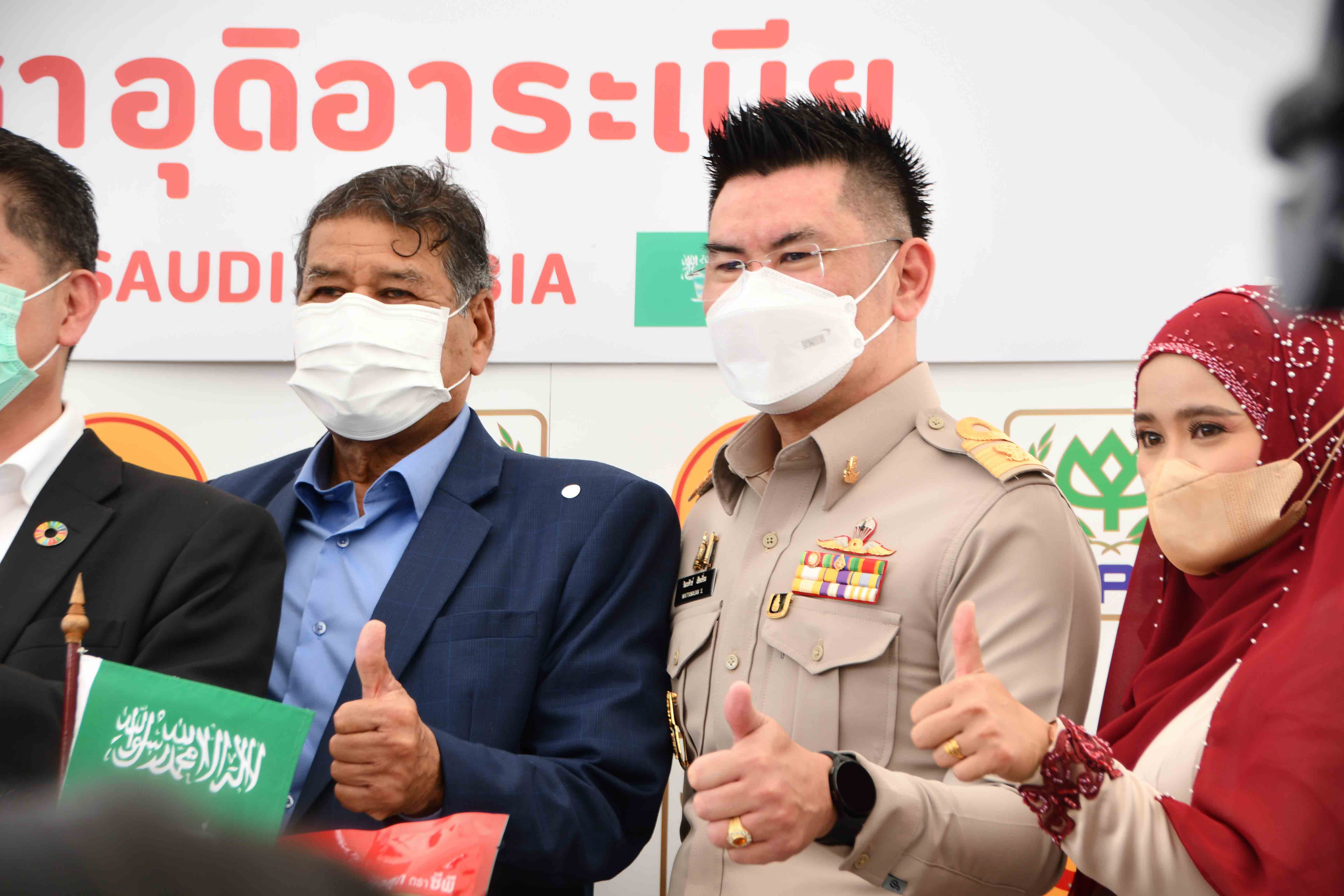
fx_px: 5040
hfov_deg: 15.2
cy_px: 448
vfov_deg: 10.2
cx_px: 672
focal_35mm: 135
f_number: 5.6
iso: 220
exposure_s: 1/60
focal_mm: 90
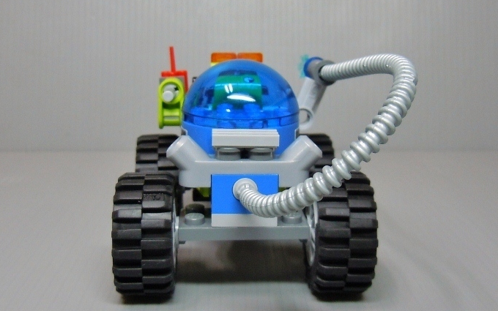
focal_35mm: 32
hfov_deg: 59.7
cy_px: 154
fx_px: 434
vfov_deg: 39.4
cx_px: 249
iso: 200
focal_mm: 5.4
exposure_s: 1/13
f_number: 3.5
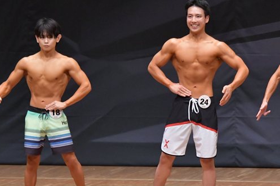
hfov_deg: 5.2
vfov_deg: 3.5
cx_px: 201
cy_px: 117
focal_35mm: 398
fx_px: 3094
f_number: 5.6
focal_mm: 170
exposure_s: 1/400
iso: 6400
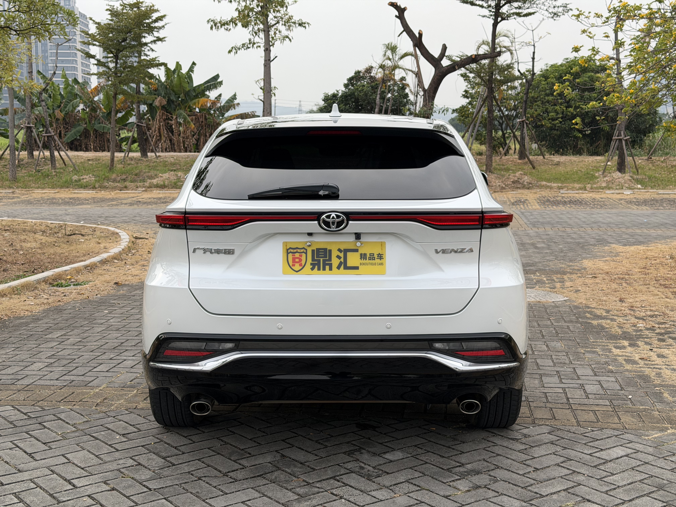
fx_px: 937
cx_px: 338
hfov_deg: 39.7
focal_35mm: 48
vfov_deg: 30.3
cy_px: 254
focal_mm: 6.76
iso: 64
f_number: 1.78
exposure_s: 1/1456
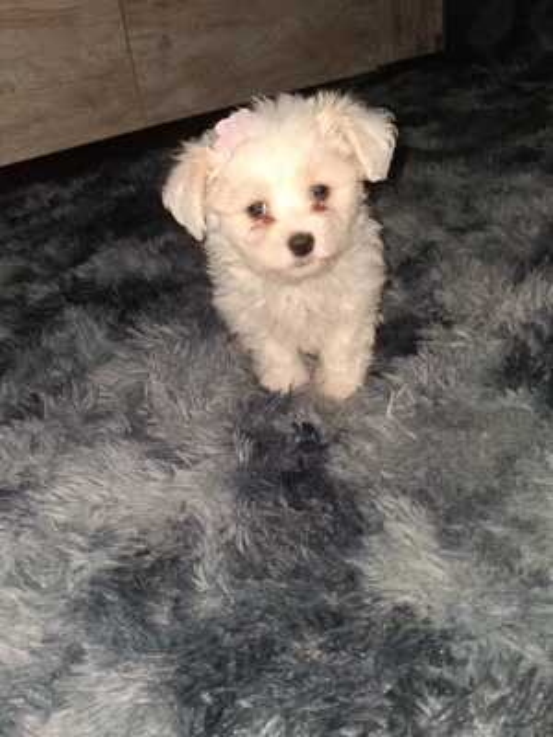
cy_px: 368
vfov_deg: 65.3
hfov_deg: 51.4
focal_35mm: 27
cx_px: 276
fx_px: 575
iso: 320
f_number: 1.8
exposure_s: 1/100
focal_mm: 4
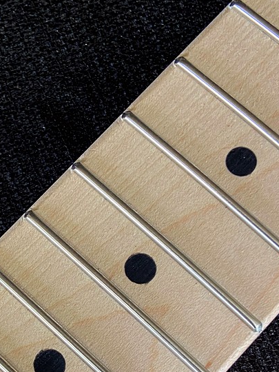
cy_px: 326
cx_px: 63
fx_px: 731
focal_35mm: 68
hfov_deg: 21.4
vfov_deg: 27.6
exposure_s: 1/60
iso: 100
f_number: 1.8
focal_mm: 4.25
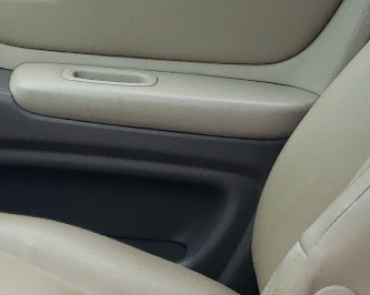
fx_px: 1335
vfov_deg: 12.1
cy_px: 417
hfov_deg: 14.4
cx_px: -232
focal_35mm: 122
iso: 50
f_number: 1.5
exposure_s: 1/323
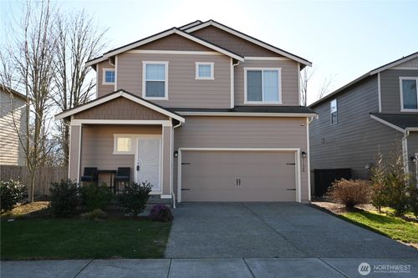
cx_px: 209
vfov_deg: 43.6
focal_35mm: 30
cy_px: 139
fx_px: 348
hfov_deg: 61.9
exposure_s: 1/250
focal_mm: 20
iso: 160
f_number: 5.6
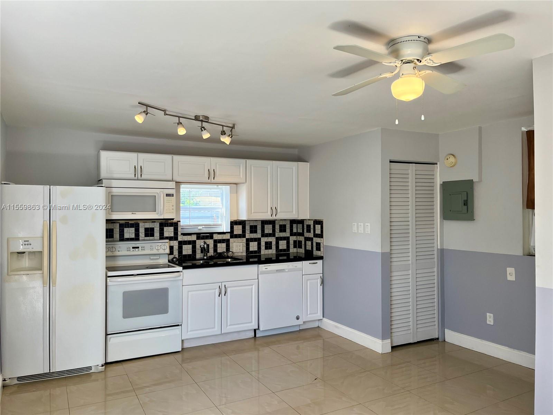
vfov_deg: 53.1
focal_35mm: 26
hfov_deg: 67.3
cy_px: 208
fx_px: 415
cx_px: 276
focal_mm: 5.1
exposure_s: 1/171
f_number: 1.6
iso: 50
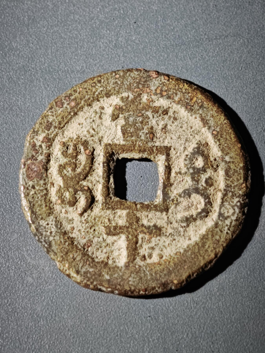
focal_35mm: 110
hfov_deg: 13.5
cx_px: 132
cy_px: 176
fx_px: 1123
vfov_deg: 17.9
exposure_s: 1/100
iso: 320
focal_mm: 9
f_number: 2
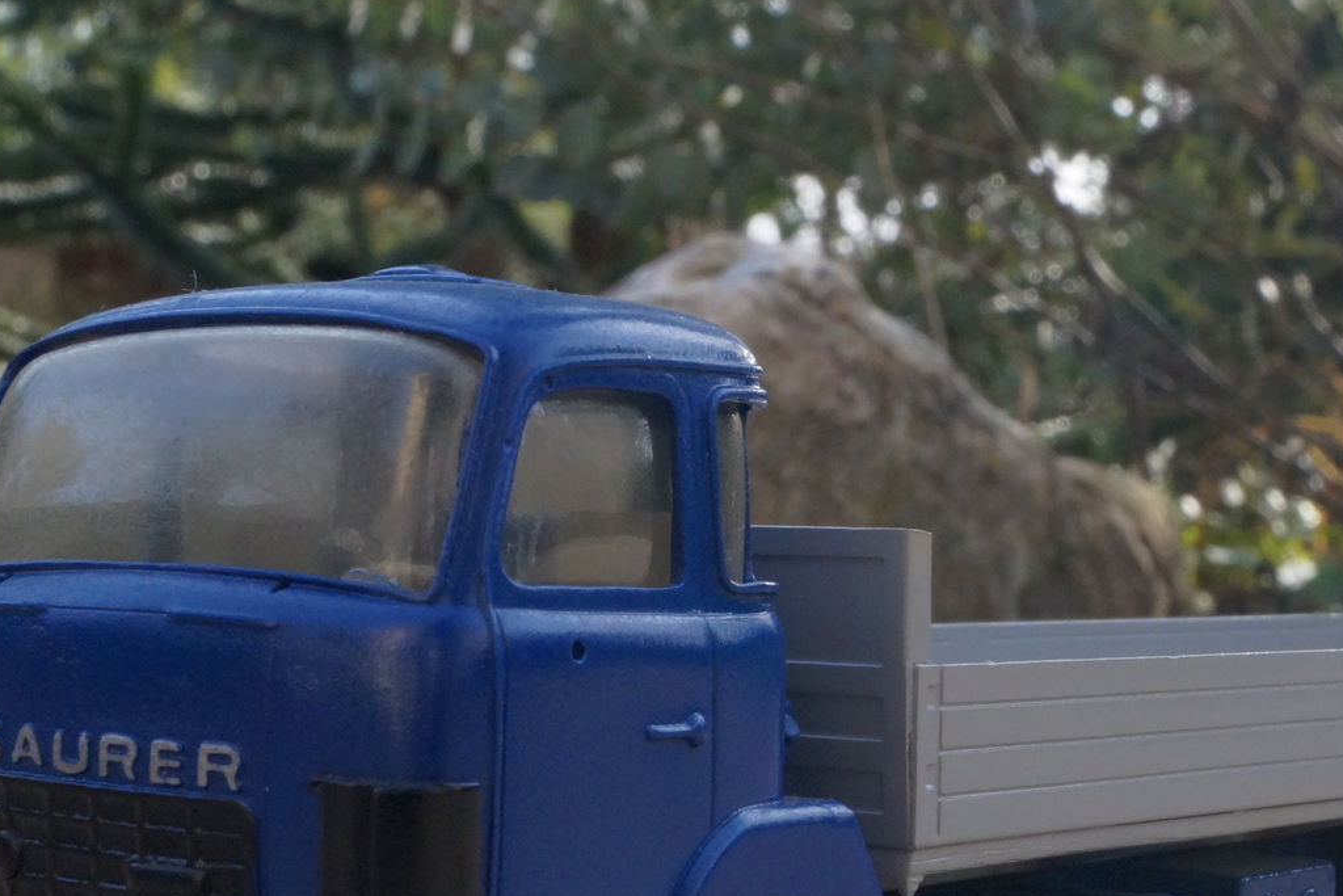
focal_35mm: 82
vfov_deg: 16.5
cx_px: 800
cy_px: 776
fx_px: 3059
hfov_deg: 24.7
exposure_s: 1/60
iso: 800
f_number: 22
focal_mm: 28
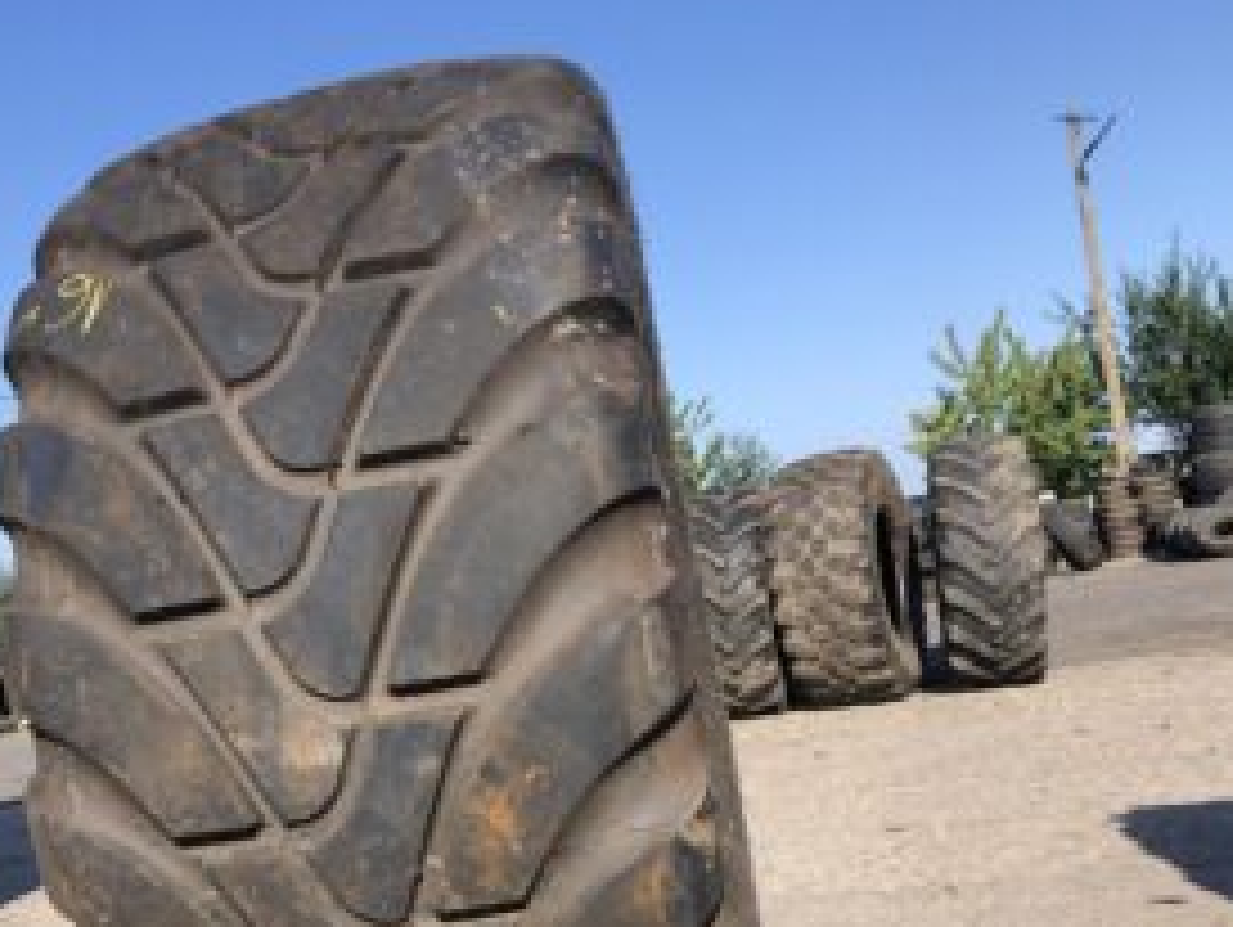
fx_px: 1569
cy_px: 677
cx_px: 378
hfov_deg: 42.1
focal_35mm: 44
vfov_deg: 32.4
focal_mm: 3.99
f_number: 1.8
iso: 20
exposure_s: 1/1185
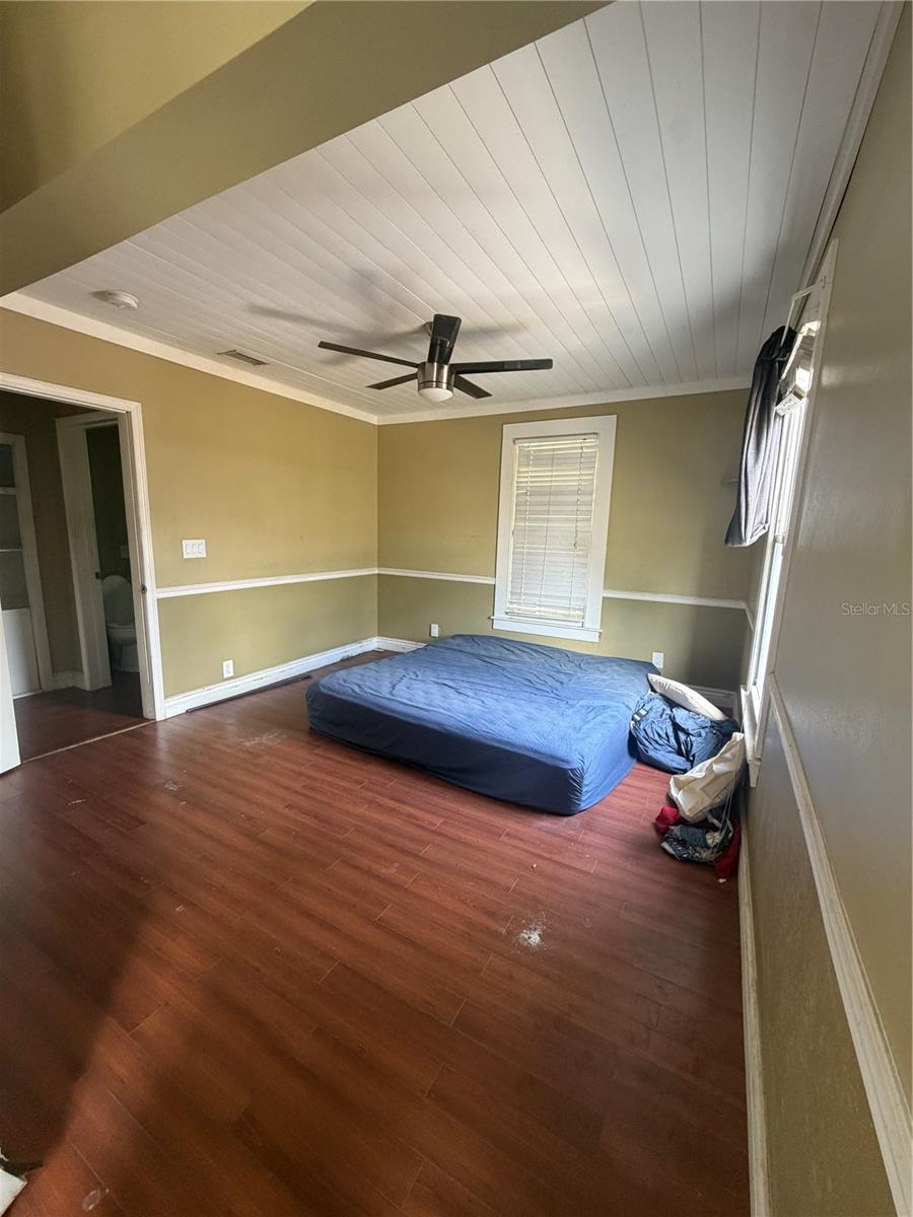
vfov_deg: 102.1
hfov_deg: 85.7
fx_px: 492
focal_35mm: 14
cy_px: 608
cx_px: 456
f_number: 2.2
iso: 320
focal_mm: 2.22
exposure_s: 1/70
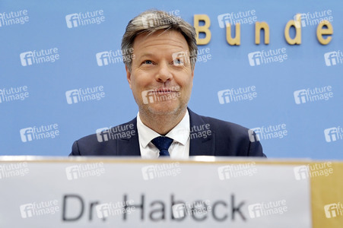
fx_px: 524
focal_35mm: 55
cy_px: 114
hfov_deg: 36.3
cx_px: 172
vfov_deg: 24.6
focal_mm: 55
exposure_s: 1/500
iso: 4000
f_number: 5.6
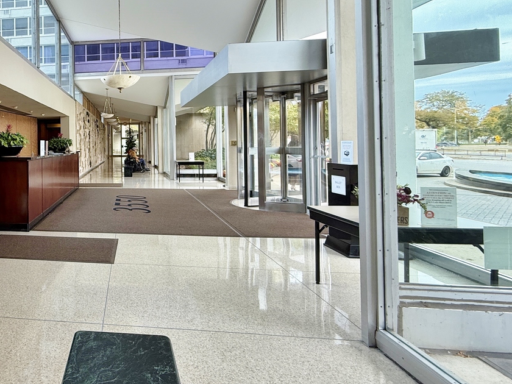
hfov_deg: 62.9
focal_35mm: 24
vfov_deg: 56.1
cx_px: 76
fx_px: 355
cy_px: 141
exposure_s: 1/99
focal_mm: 2.22
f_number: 2.2
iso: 100
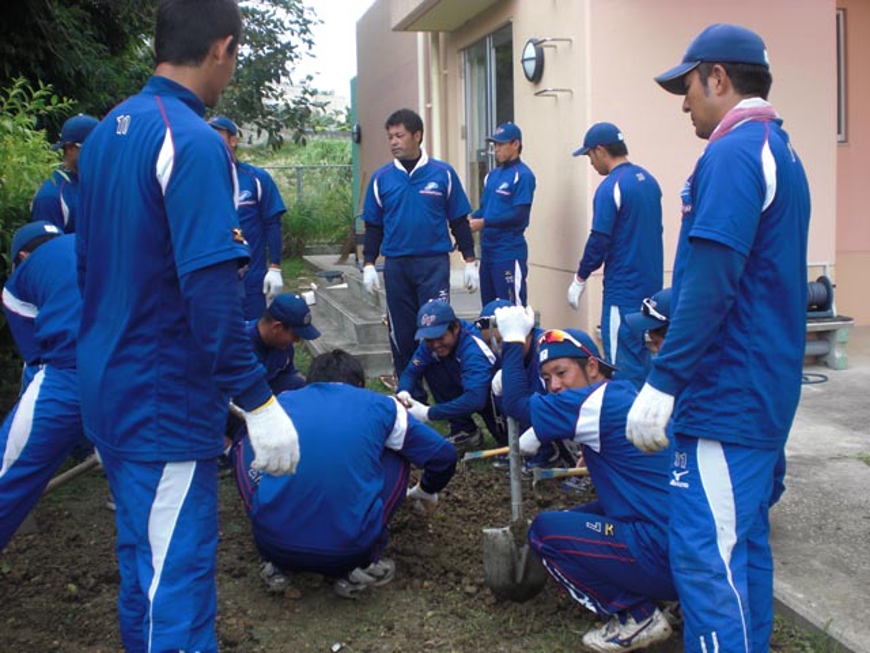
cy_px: 326
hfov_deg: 49.0
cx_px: 435
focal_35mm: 38
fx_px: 955
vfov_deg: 37.7
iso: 64
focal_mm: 6.3
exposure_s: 1/125
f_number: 3.1
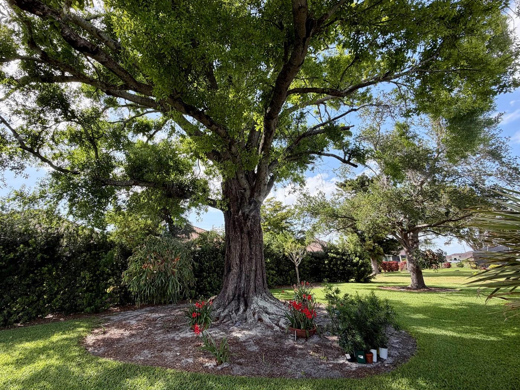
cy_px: 180
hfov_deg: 94.1
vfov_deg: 78.0
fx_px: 240
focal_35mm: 16
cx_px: 232
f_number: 2.2
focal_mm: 2.22
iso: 50
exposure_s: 1/335
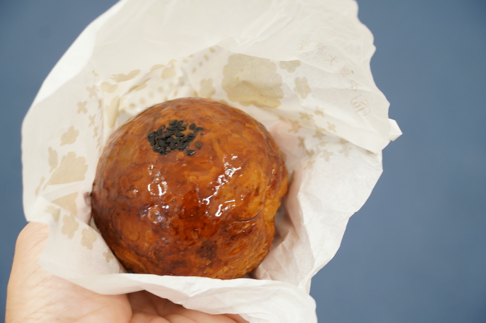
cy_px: 162
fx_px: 1234
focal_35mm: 92
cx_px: 243
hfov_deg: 22.3
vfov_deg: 14.9
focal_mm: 61
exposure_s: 1/15
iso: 320
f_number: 5.6
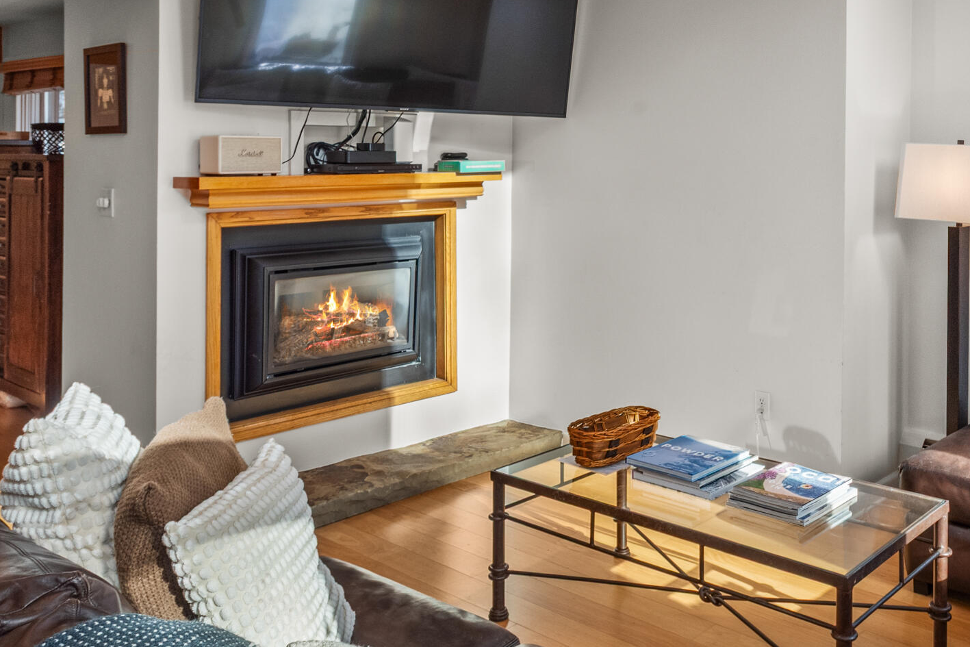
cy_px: 155
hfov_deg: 51.7
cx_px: 681
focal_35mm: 36
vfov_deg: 36.0
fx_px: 970
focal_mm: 17
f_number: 11
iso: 400
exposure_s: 1/15
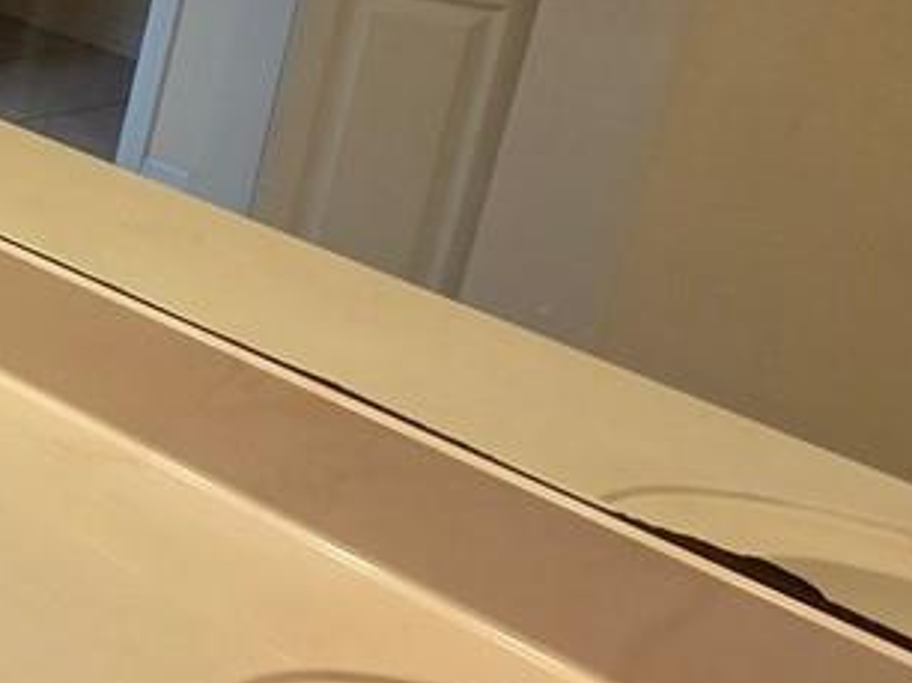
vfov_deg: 20.0
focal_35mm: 68
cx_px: -933
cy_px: -179
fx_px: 1790
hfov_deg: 18.3
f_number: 1.9
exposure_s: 1/120
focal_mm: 2.2
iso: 32
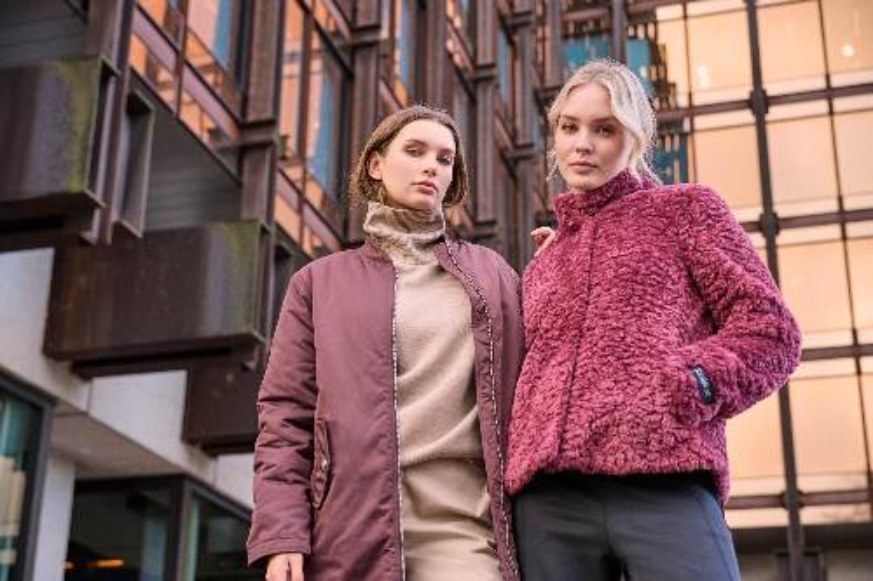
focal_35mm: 54
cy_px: 290
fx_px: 1309
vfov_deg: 25.0
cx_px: 436
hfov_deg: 36.9
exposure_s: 1/200
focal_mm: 54
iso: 500
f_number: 4
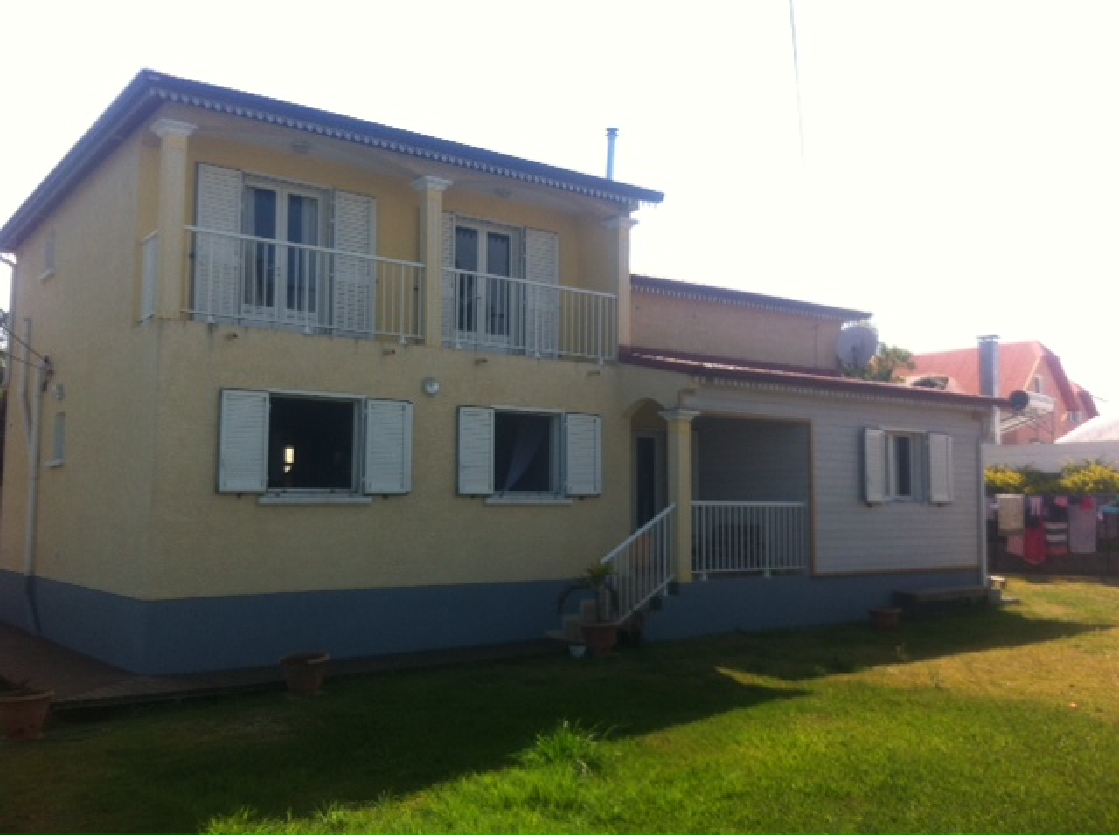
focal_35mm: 35
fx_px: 1130
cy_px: 418
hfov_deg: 52.7
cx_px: 560
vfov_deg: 40.6
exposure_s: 1/862
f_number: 2.8
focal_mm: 3.85
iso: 80
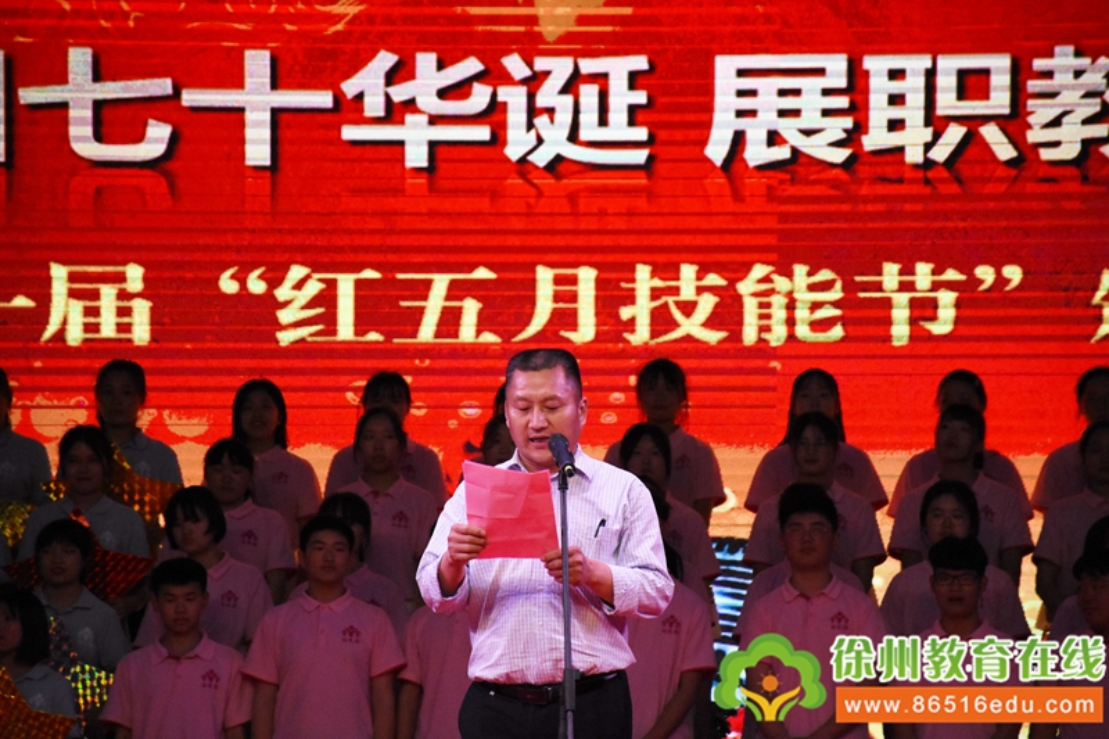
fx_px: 6467
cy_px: 370
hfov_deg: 9.8
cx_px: 554
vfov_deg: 6.5
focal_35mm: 210
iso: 3600
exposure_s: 1/800
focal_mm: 140
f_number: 5.6
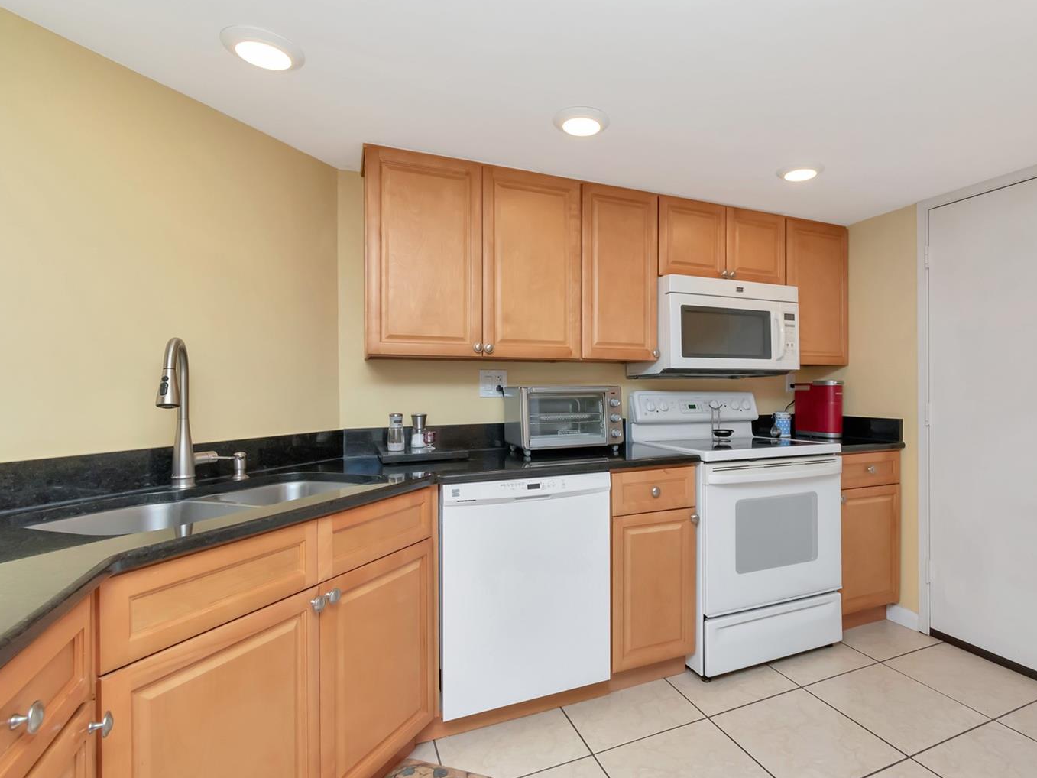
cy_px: 391
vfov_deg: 74.7
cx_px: 593
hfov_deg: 90.4
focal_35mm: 17
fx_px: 509
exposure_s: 1/160
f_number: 10
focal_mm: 10
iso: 800
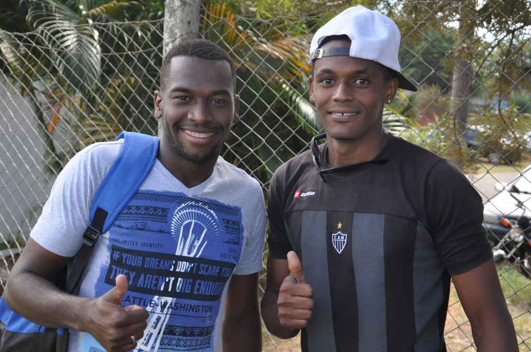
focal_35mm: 60
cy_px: 176
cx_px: 266
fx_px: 884
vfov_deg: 22.6
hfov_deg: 33.4
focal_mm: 40
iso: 800
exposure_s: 1/640
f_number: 4.5
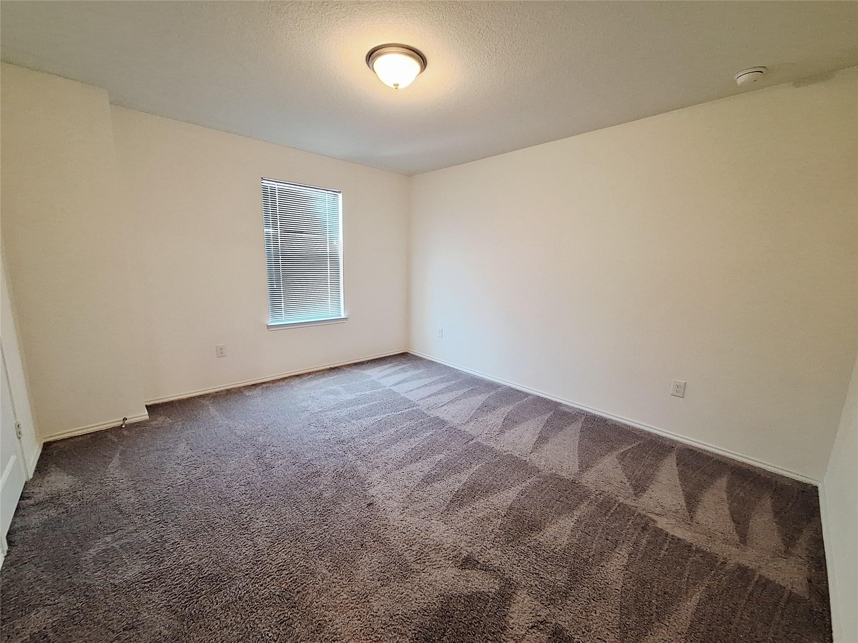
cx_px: 429
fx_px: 322
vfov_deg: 89.9
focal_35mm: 13
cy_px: 322
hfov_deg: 106.2
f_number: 2.2
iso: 200
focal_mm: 1.74
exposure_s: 1/24
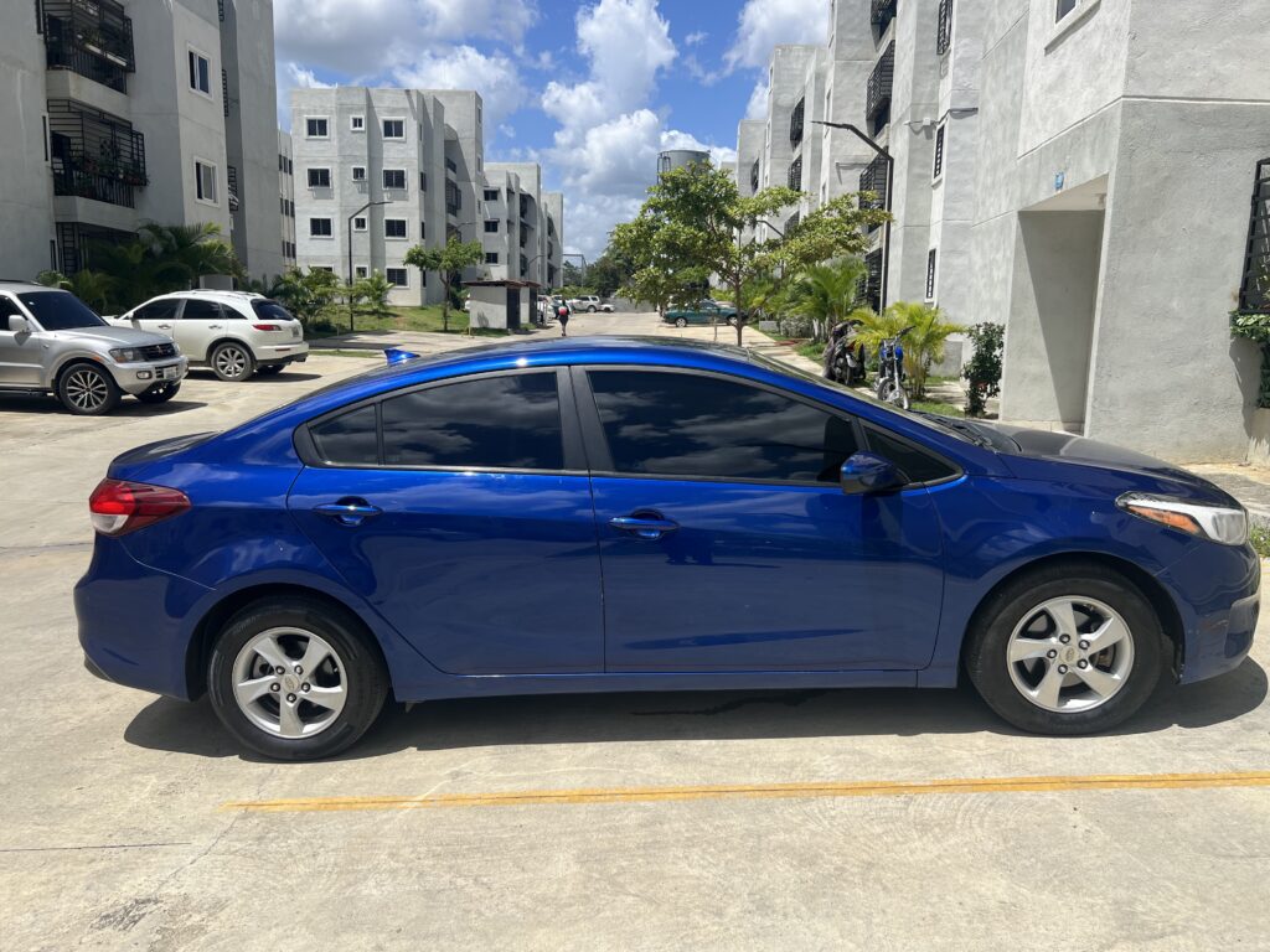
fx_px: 954
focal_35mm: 26
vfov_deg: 53.1
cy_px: 476
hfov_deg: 67.3
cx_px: 635
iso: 50
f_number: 1.5
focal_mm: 5.7
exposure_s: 1/5319
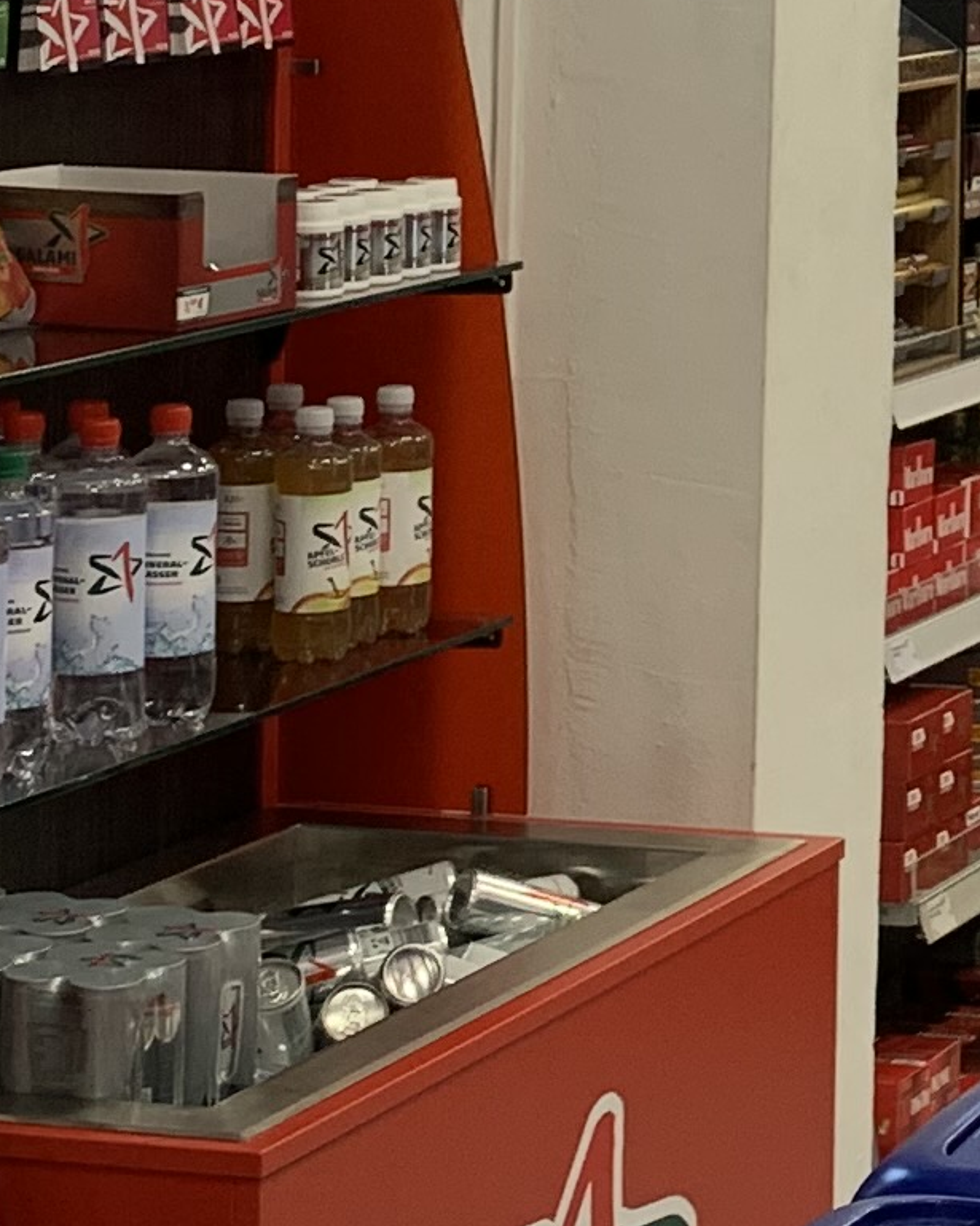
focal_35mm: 133
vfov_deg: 14.1
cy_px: -139
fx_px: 4823
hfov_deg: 10.9
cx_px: 1723
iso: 50
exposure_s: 1/50
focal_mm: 4.25
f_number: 1.8
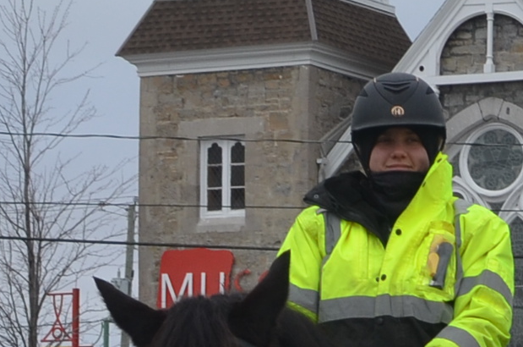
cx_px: 724
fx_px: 3117
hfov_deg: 9.4
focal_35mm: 215
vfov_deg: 6.3
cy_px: 516
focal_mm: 24
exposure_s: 1/250
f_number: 8
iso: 200
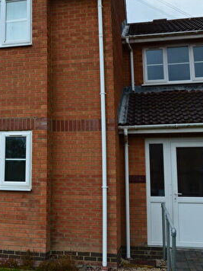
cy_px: 111
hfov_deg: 26.6
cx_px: -12
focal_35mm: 51
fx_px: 399
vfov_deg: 37.4
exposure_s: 1/200
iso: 400
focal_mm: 18
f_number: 10
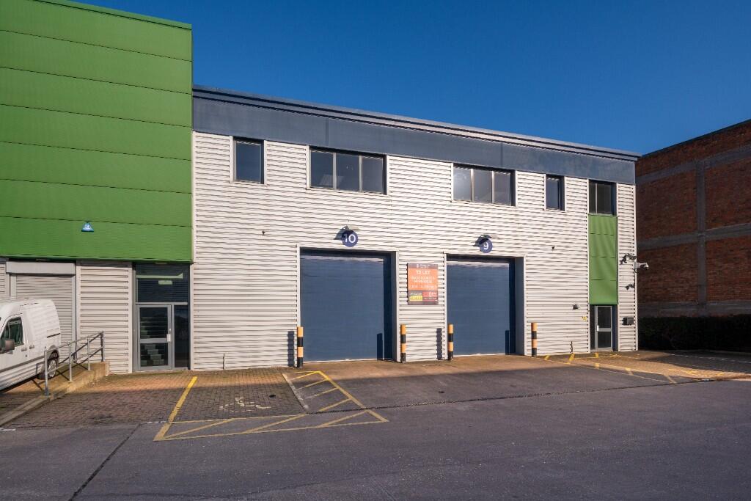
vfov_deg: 64.6
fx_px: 396
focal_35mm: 19
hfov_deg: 86.9
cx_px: 376
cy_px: 250
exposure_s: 1/640
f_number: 8
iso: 64
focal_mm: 19
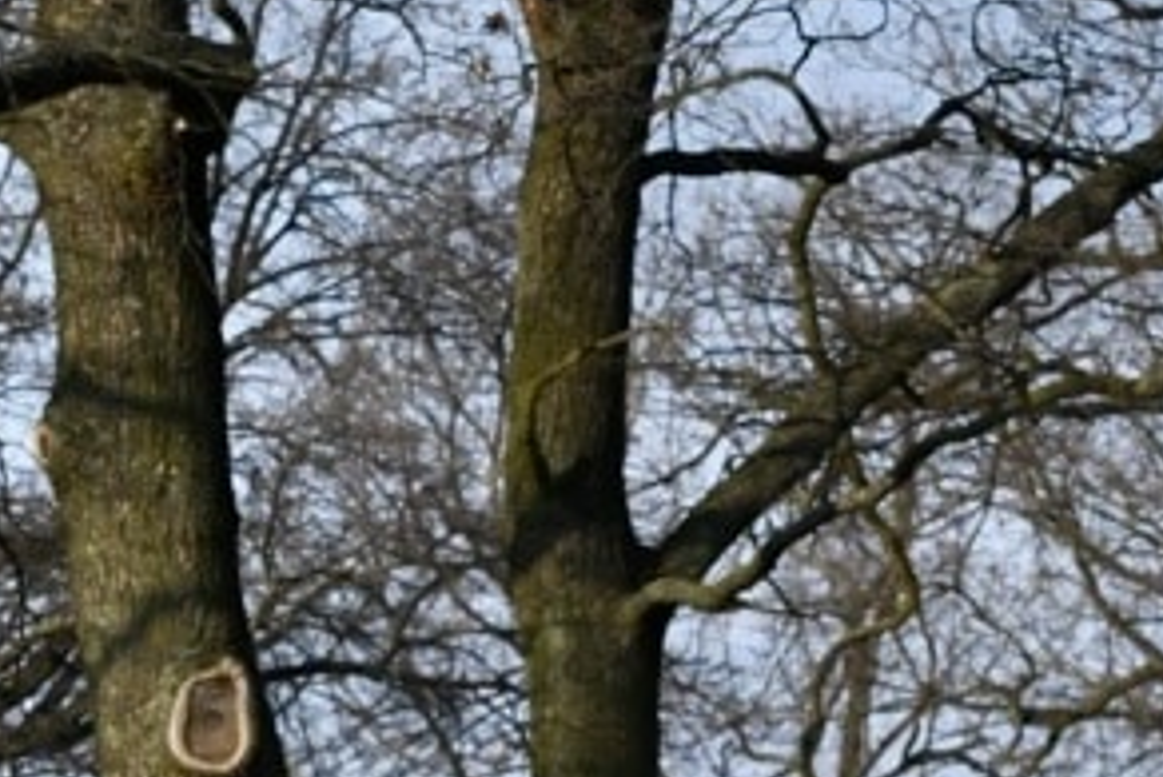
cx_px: 243
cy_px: 1648
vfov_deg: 2.6
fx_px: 17000
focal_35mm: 526
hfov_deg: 3.9
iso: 2500
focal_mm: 120
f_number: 13
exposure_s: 1/1600
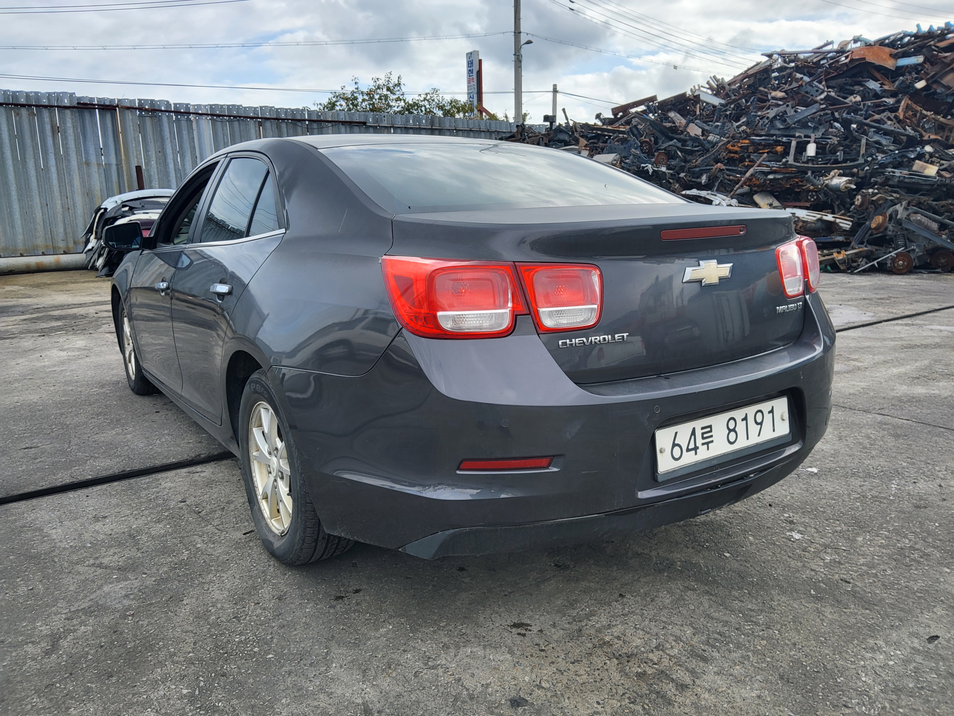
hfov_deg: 67.3
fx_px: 717
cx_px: 477
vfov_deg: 53.1
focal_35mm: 26
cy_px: 358
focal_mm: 3.98
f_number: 1.8
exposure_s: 1/425
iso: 12
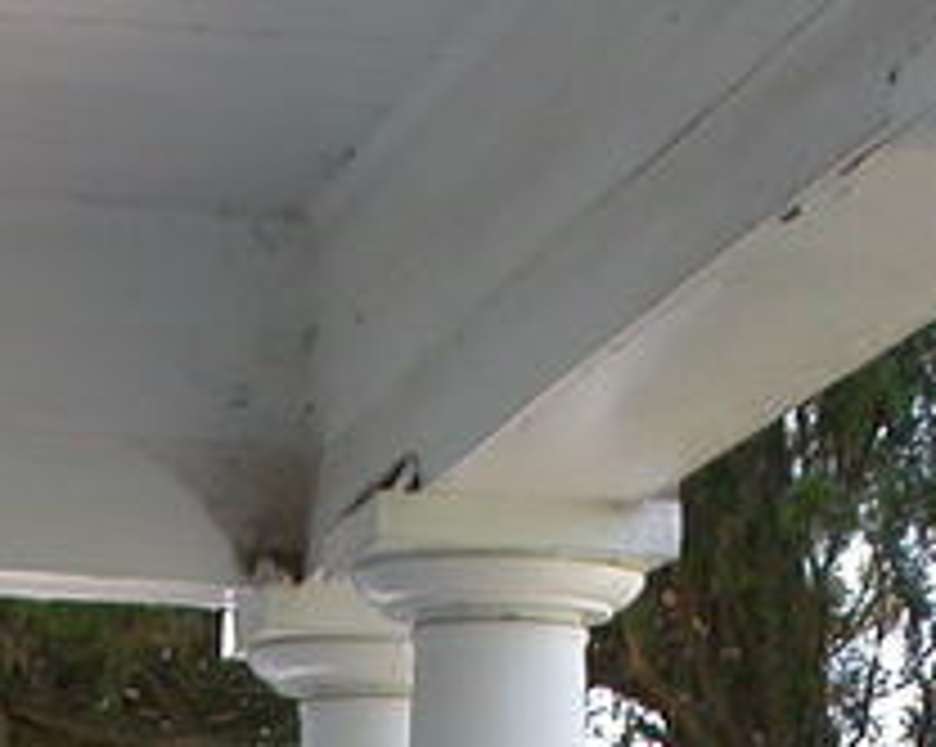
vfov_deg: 8.0
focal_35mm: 183
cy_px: 1620
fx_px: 5065
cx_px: 212
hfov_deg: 10.5
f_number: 5.3
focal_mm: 7.85
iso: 100
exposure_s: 1/129
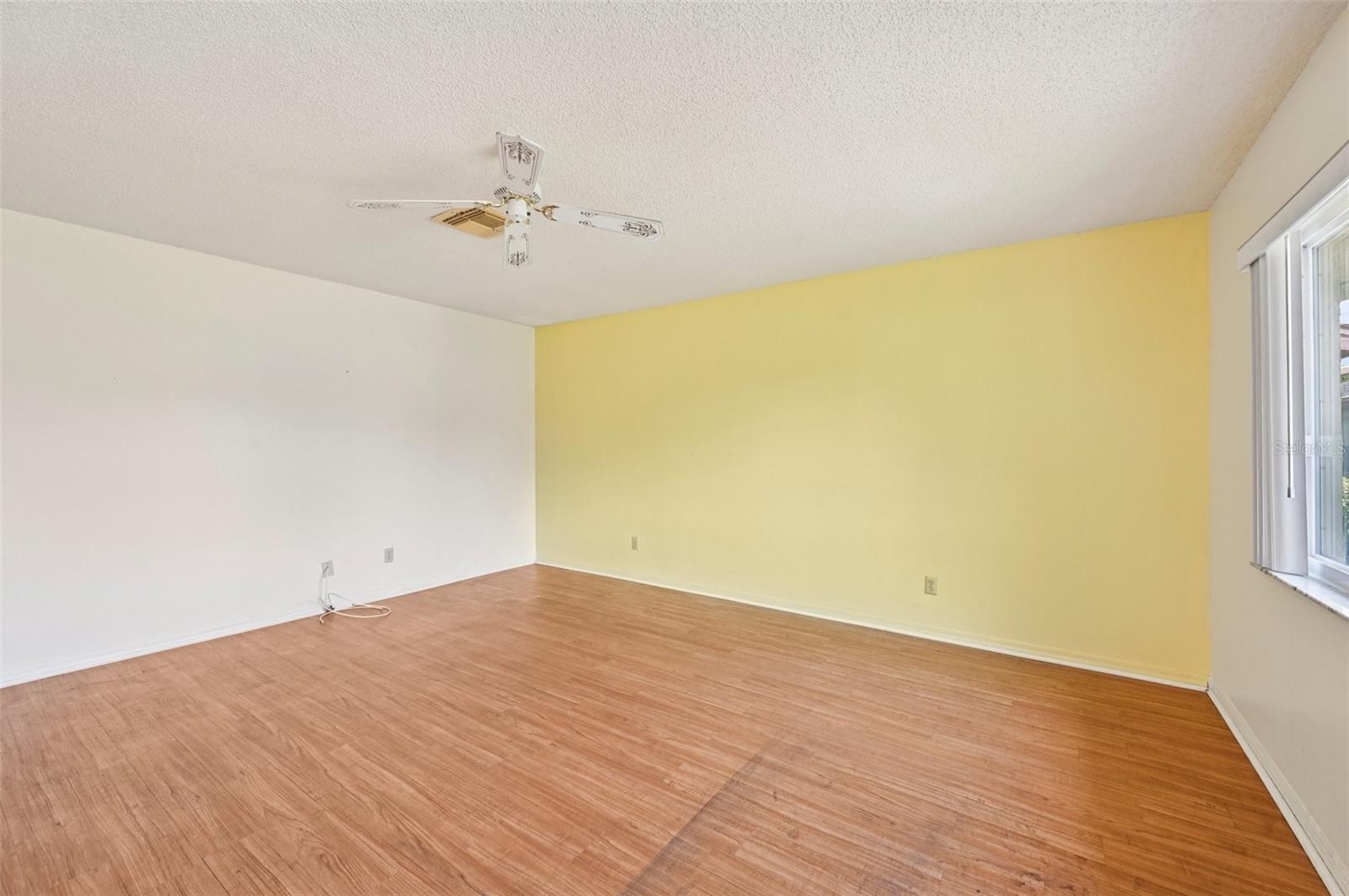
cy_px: 448
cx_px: 674
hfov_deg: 104.3
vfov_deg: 81.1
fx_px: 524
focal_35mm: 14
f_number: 8
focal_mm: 14
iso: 400
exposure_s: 1/40
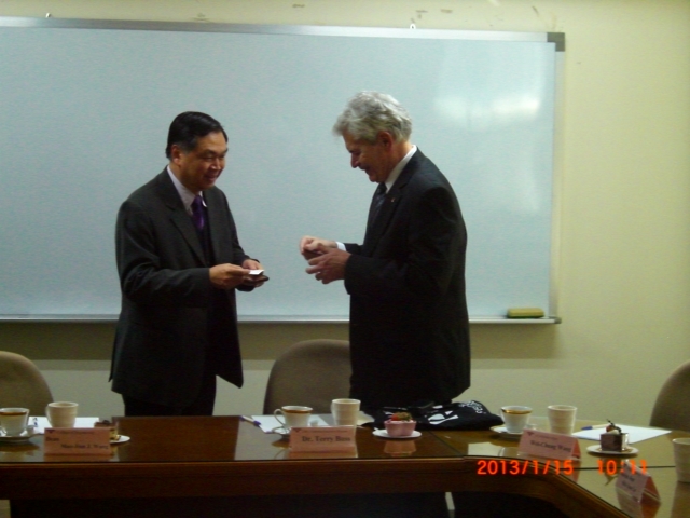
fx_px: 1555
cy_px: 259
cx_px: 345
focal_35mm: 78
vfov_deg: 18.9
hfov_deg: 25.0
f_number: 4.3
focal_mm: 16.3
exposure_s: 1/100
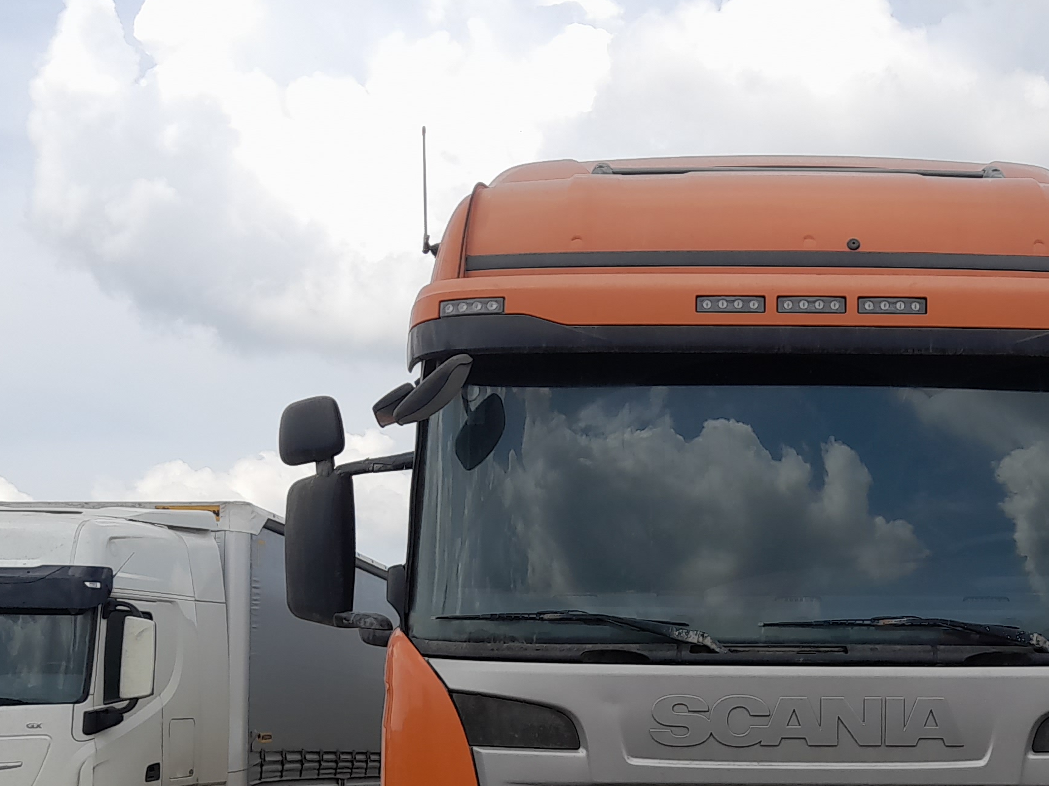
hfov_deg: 32.8
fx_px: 1758
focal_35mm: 58
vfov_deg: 24.4
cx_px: 743
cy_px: 731
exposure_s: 1/752
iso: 20
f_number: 2
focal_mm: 4.6
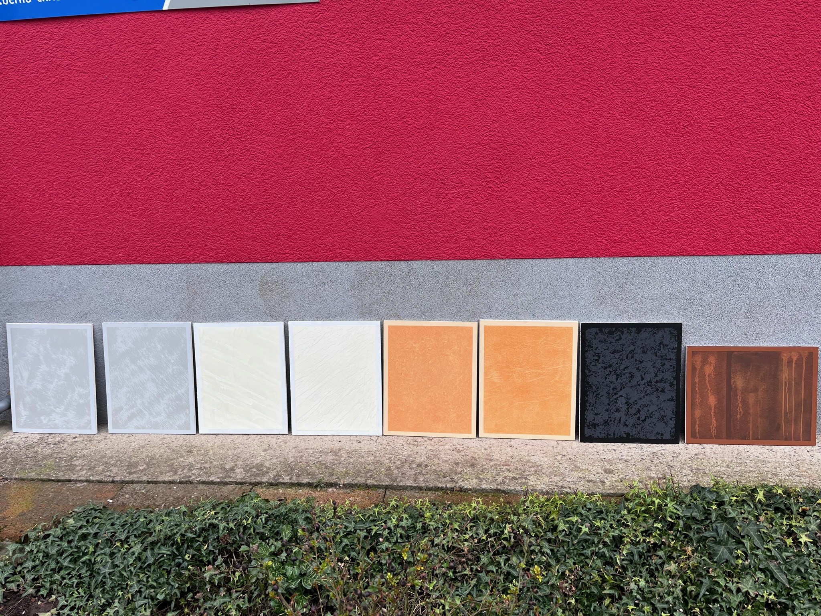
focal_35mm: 26
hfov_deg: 67.3
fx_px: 617
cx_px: 410
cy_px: 308
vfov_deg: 53.1
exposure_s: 1/122
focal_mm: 5.1
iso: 40
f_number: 1.6
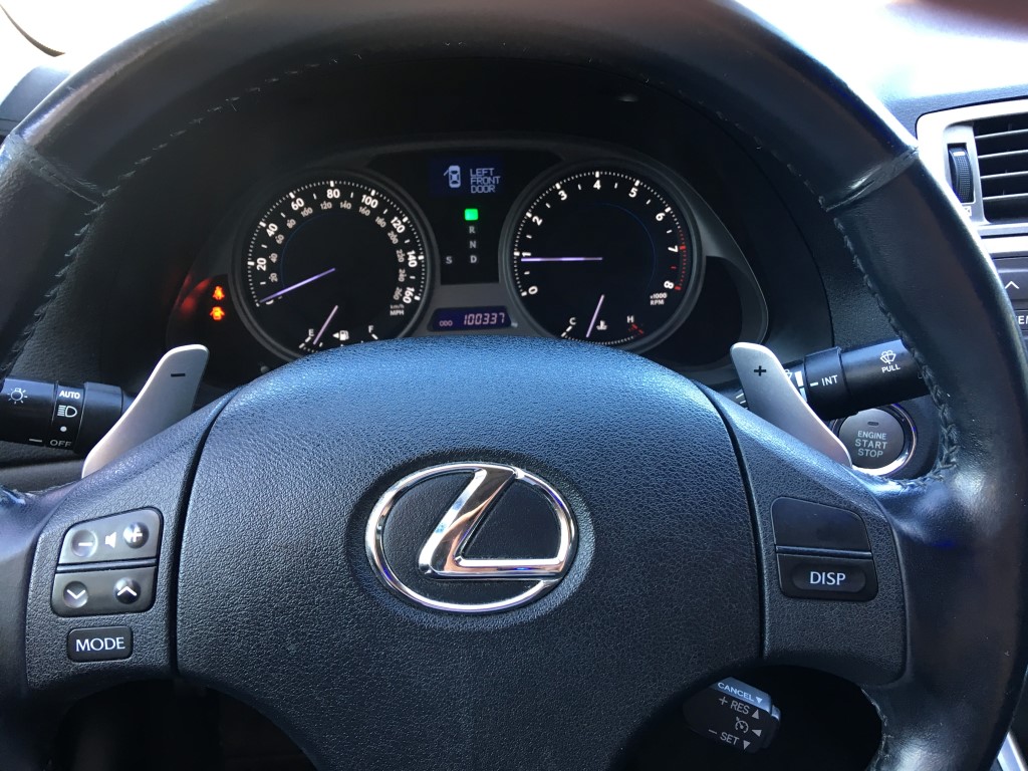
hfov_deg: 61.7
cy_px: 386
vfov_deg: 48.2
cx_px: 514
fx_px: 861
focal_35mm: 29
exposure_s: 1/30
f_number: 2.2
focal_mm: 4.15
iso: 64
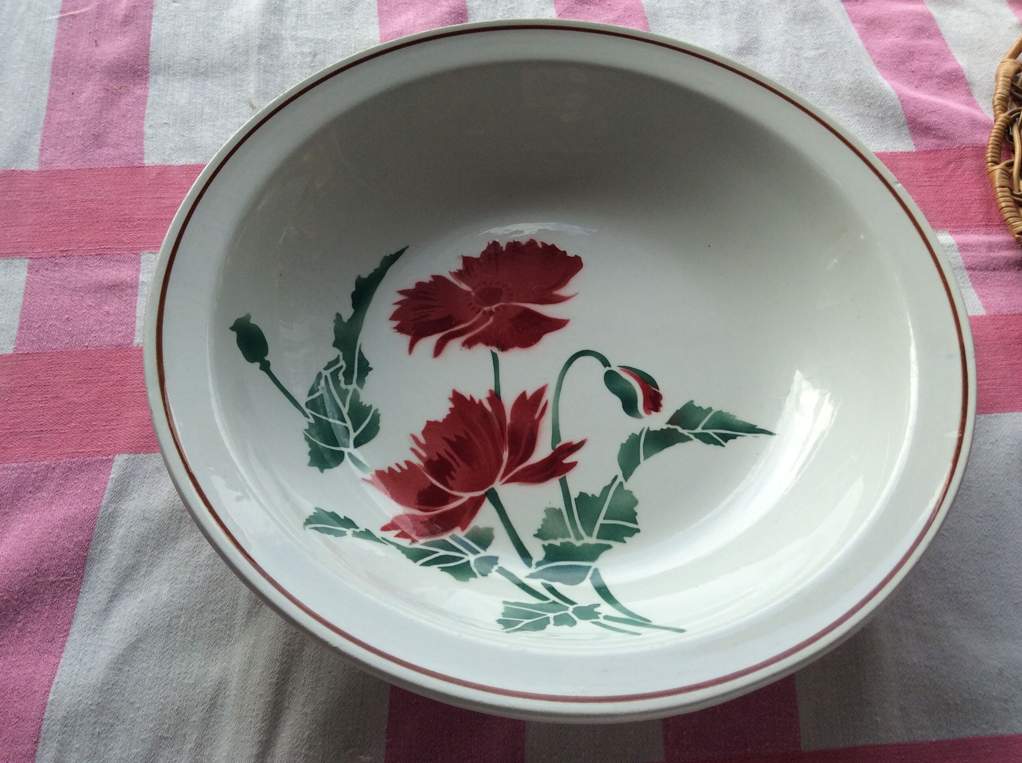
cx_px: 511
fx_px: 943
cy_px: 382
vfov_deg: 44.1
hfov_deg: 56.9
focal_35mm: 32
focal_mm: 3.3
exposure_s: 1/330
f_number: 2.4
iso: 32
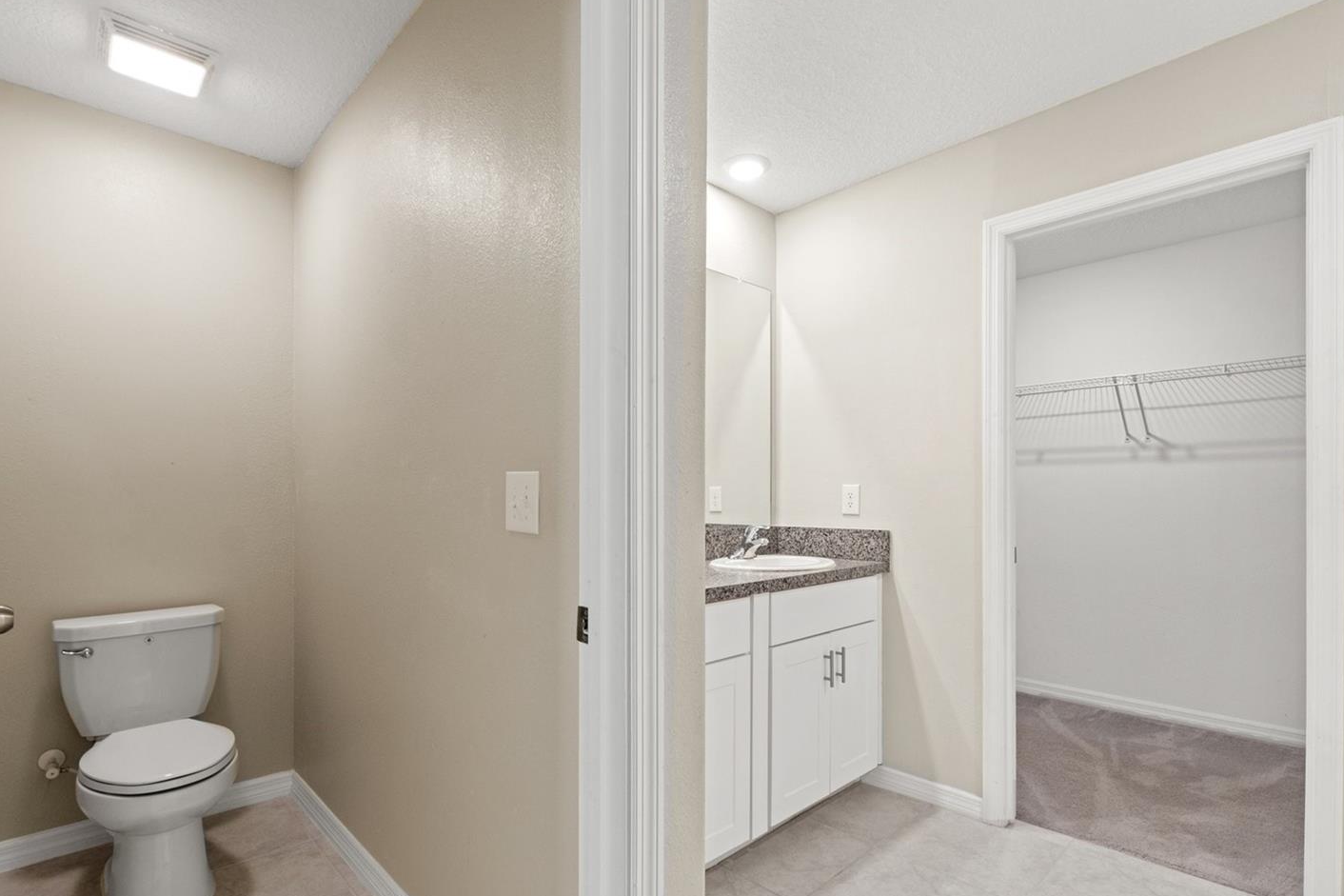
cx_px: 668
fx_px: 635
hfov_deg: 93.3
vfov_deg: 70.2
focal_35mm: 17
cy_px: 496
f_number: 8
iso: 400
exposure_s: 1/3
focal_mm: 10
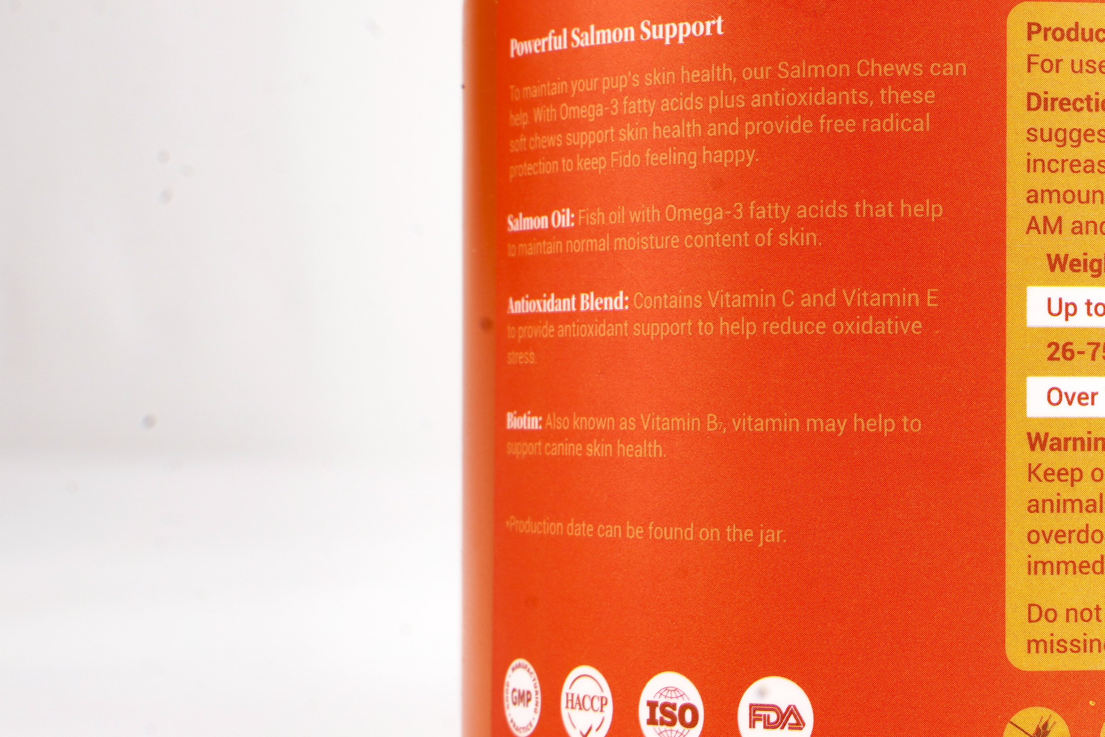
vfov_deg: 15.0
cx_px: 1201
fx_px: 2793
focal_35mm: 91
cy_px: 331
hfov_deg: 21.3
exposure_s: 1/80
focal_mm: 41
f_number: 16
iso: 100
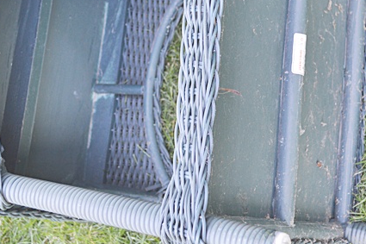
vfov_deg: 17.1
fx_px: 803
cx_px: 206
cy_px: 50
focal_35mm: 79
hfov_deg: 25.7
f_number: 4.8
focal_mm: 32
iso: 400
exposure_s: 1/80
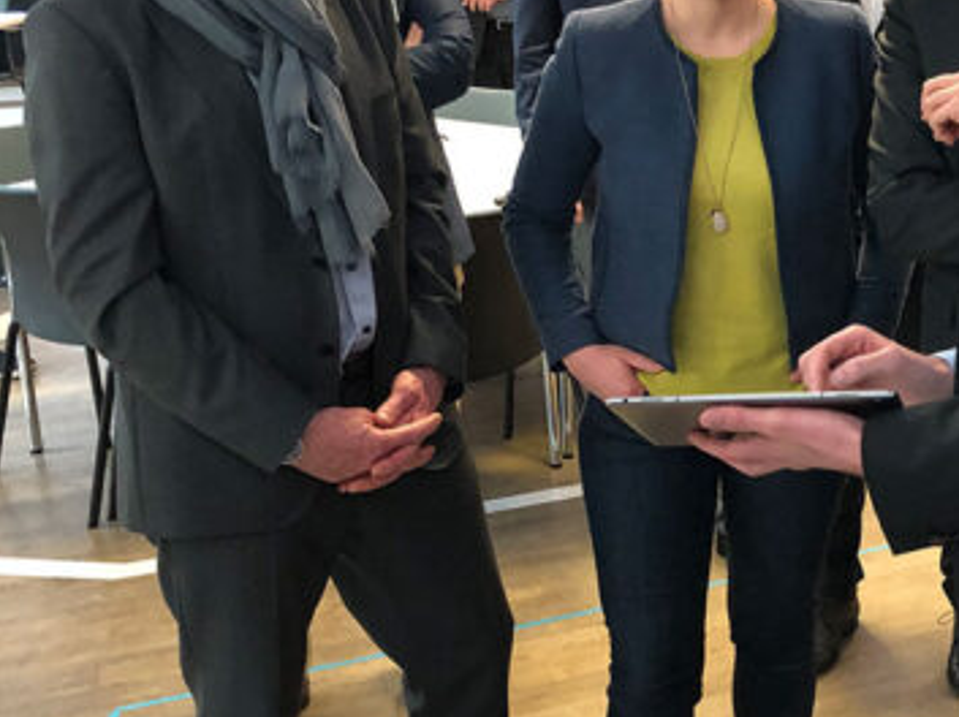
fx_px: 1688
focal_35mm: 61
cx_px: 932
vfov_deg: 24.0
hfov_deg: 29.8
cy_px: 293
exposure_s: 1/16
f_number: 1.8
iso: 100
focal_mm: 3.99
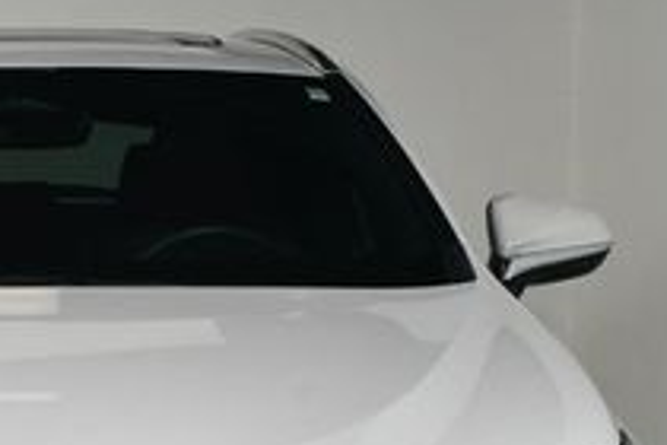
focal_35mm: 122
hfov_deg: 16.4
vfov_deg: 11.0
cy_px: 585
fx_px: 2260
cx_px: -3
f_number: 13
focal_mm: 27
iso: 100
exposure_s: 1/160
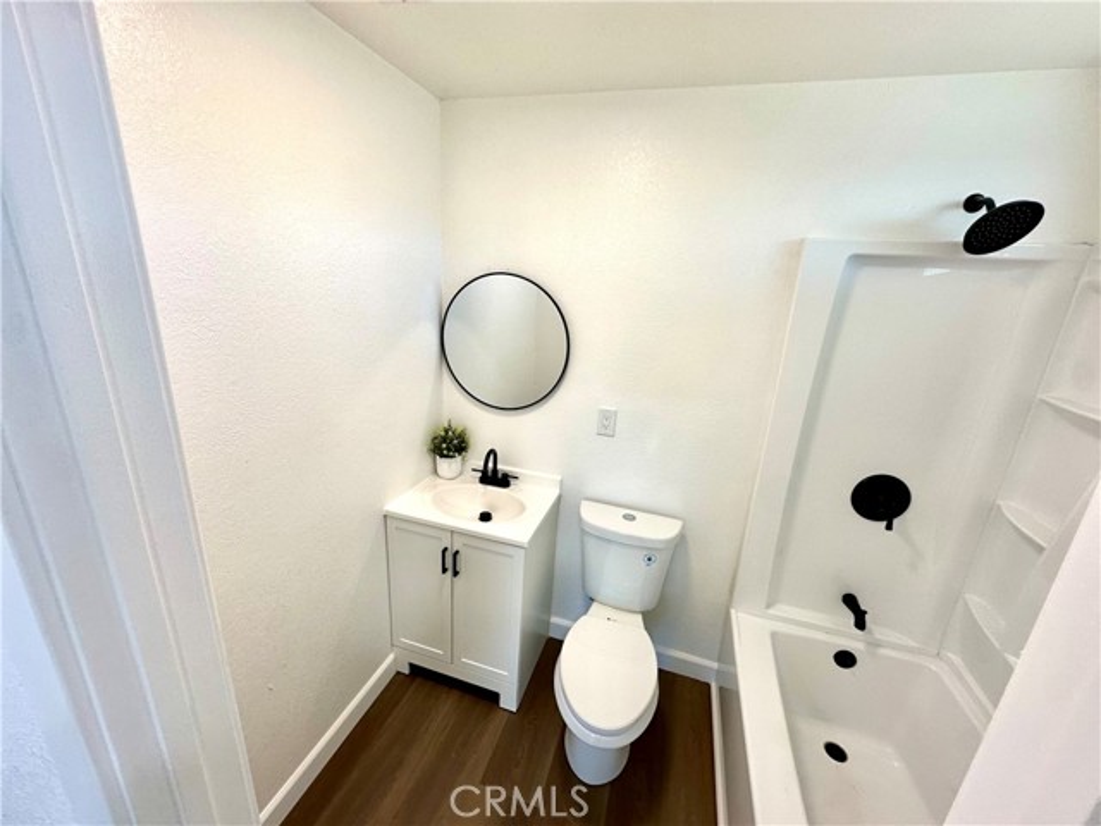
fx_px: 445
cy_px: 413
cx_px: 550
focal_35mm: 14
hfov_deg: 102.1
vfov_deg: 85.7
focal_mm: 2.22
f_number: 2.2
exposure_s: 1/120
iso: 100
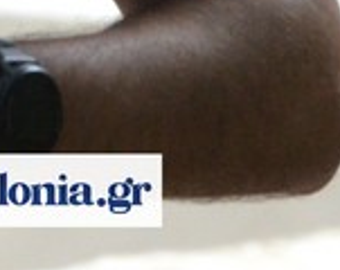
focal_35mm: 1178
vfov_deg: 1.3
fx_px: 11821
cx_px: -23
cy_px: -502
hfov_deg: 1.6
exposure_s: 1/1000
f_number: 5.6
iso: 1600
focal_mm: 105
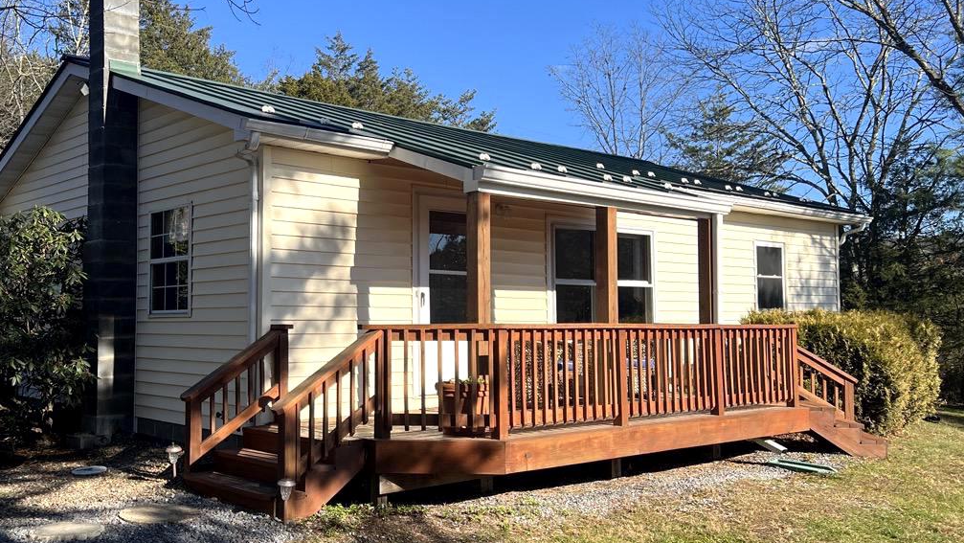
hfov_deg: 54.7
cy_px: 280
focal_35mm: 36
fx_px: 920
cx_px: 367
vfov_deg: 32.9
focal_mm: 5.7
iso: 50
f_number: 1.5
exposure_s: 1/2353
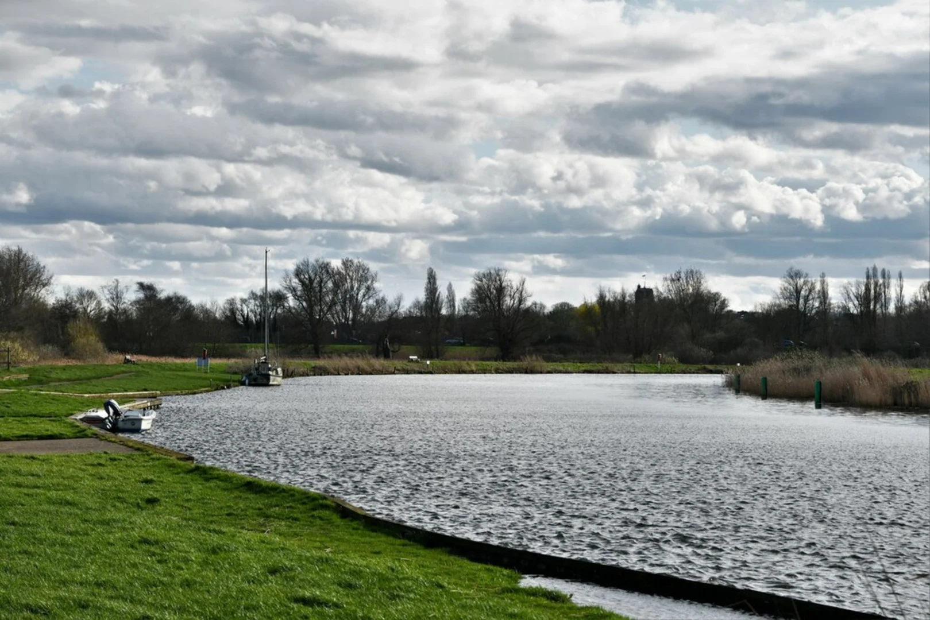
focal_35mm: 70
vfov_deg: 19.5
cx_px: 465
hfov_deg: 28.8
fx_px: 1809
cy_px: 310
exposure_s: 1/1250
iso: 250
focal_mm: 70
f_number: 8
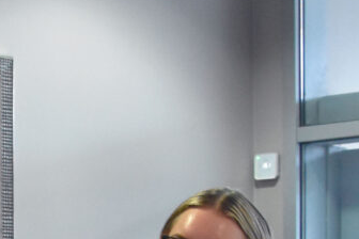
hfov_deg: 10.8
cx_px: -247
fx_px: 1793
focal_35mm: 180
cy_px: 436
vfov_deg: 7.4
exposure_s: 1/60
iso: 3200
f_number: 4
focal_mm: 21
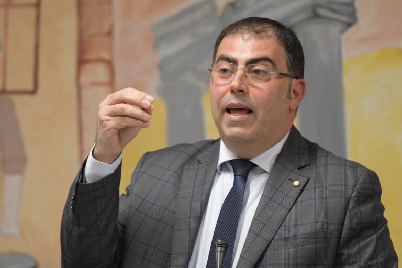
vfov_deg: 4.6
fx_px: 3350
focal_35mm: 300
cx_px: 201
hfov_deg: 6.9
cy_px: 134
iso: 3200
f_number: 3.2
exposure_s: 1/250
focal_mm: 200
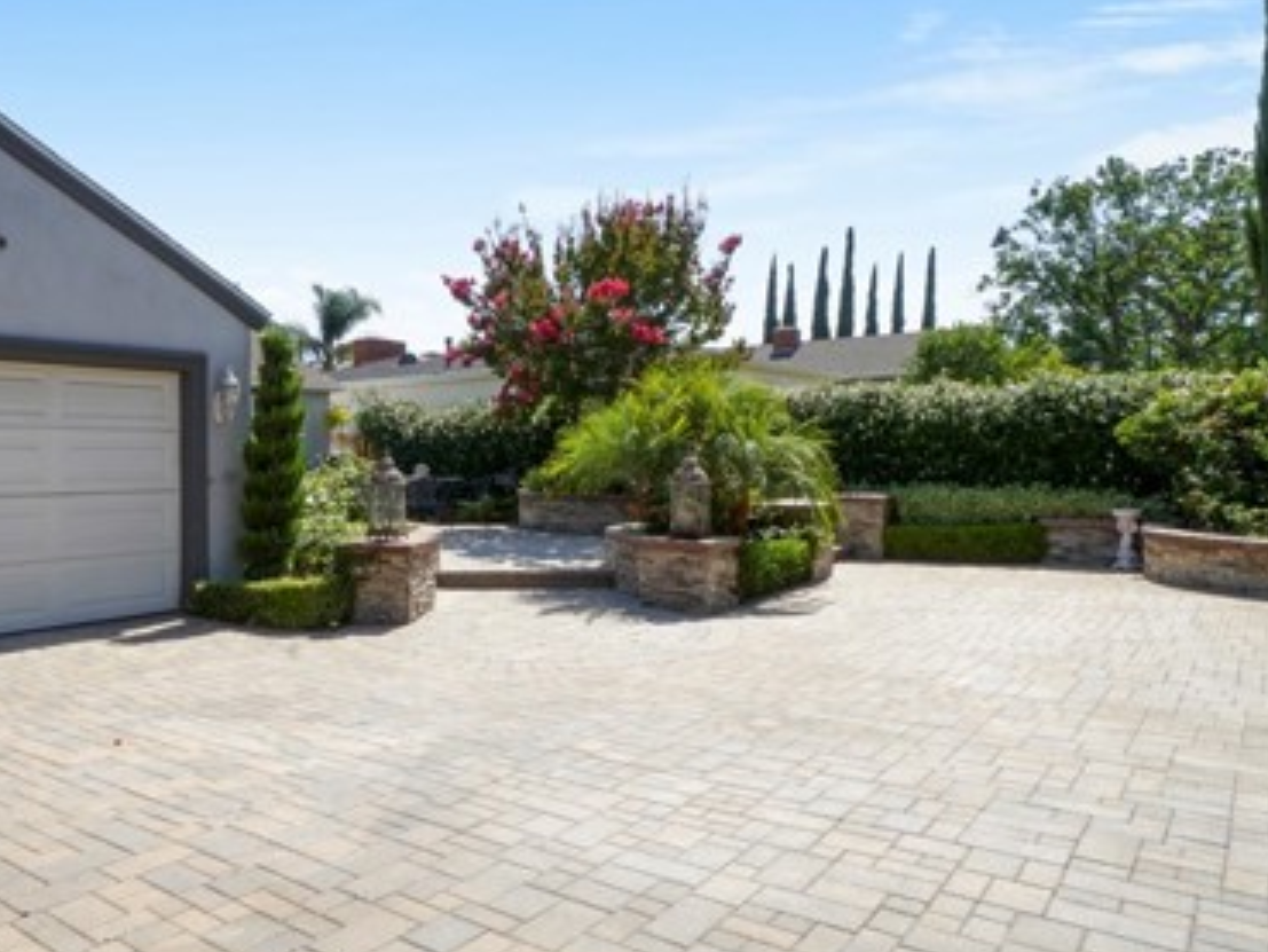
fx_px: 916
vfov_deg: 54.9
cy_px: 466
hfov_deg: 67.2
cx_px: 409
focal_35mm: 25
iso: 100
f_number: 22
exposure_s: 1/30
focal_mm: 10
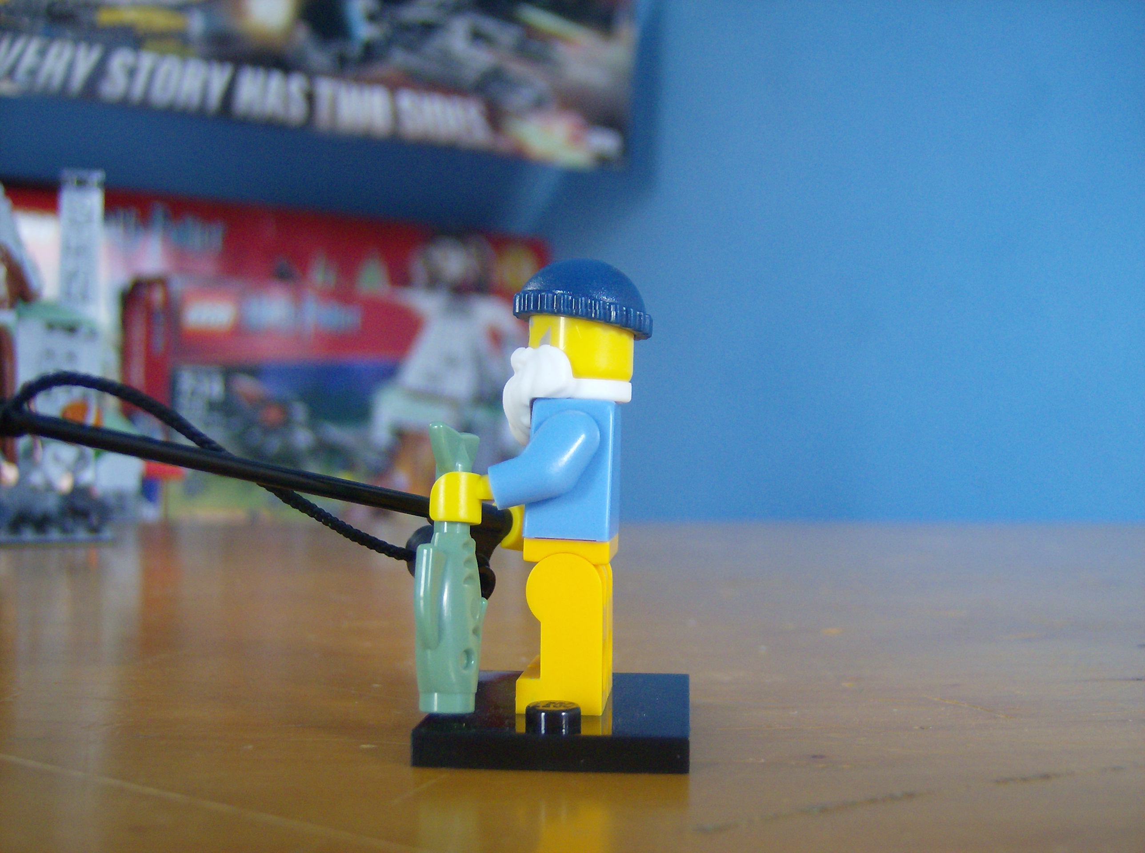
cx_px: 572
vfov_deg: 39.5
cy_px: 426
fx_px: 1188
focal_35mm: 36
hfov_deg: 51.5
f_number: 2.8
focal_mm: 6
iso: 200
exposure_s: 1/15
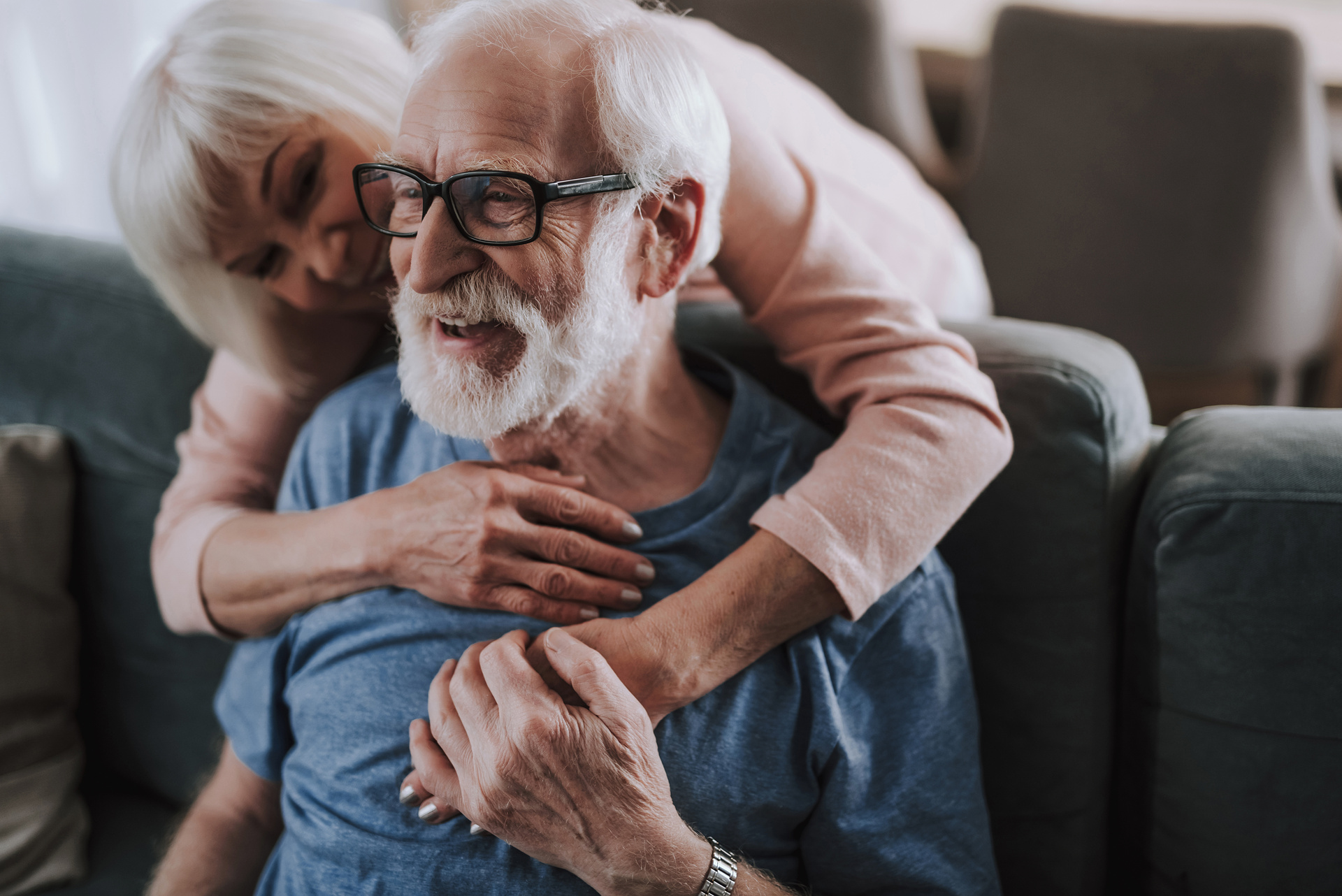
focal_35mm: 50
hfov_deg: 39.6
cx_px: 671
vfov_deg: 27.0
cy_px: 448
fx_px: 1865
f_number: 1.4
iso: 500
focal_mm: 50
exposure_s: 1/60
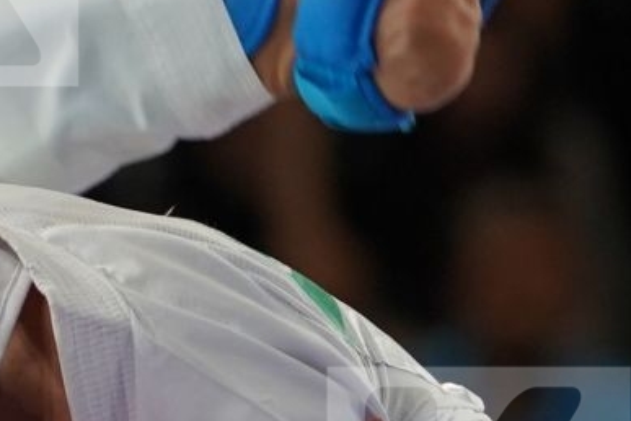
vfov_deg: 1.4
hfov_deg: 2.1
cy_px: 516
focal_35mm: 976
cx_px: -73
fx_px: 17106
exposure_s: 1/1000
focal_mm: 140
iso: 1000
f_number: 2.8
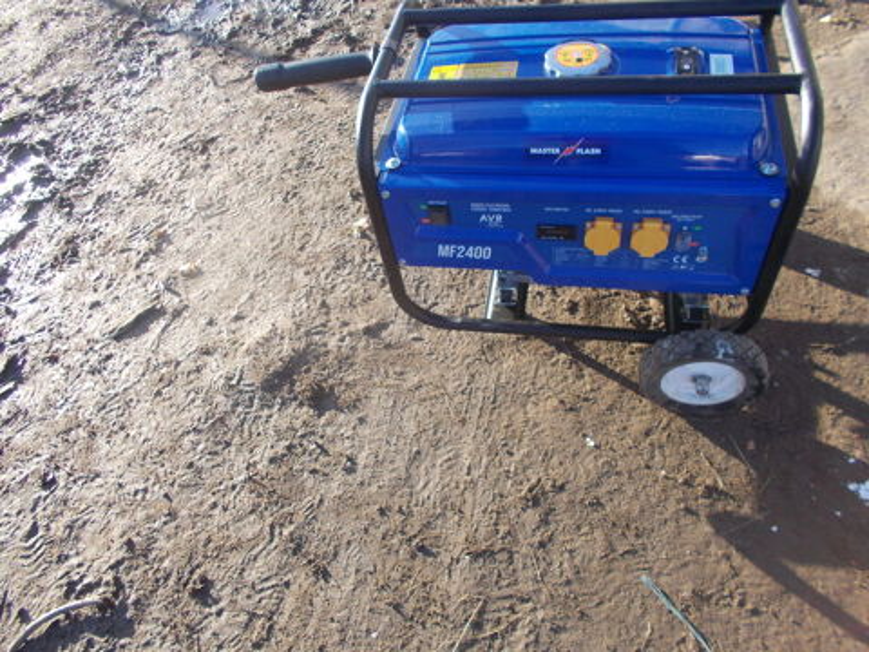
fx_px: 653
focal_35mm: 26
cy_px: 326
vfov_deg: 53.1
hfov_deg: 67.3
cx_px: 434
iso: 80
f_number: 3.2
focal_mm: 4.6
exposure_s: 1/200
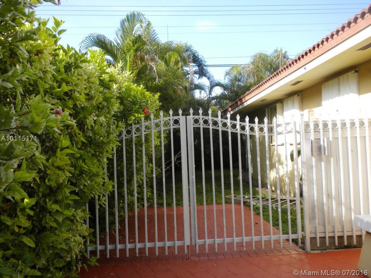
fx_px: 397
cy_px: 139
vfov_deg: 38.7
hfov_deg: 50.1
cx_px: 186
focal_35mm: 37
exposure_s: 1/235
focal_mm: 6.6
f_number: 3.5
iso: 64
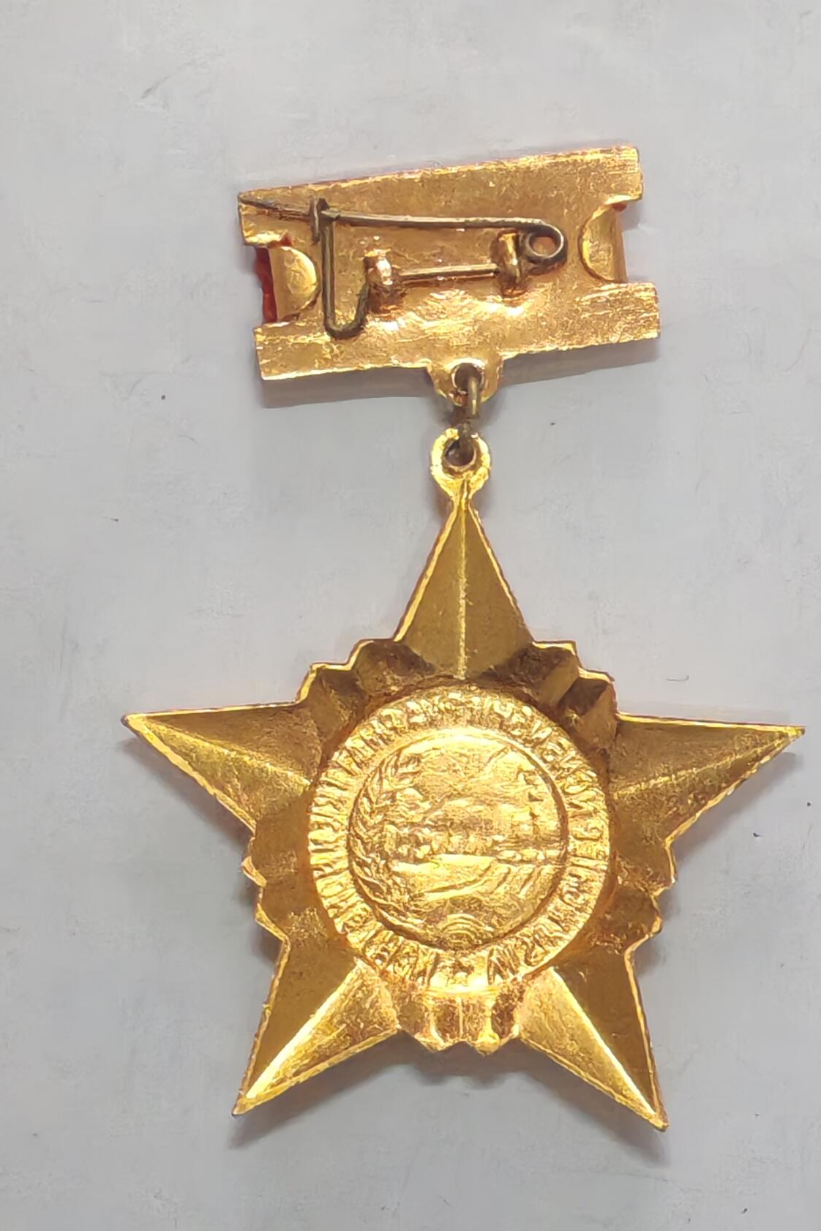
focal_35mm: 158
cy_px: 648
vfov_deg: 13.0
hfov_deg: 8.7
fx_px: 5404
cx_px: 481
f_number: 1.95
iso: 800
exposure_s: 1/50
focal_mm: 5.52
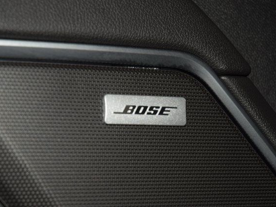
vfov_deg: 12.9
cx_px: 139
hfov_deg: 17.1
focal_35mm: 115
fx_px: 917
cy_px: 104
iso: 100
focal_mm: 70
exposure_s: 1/125
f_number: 8
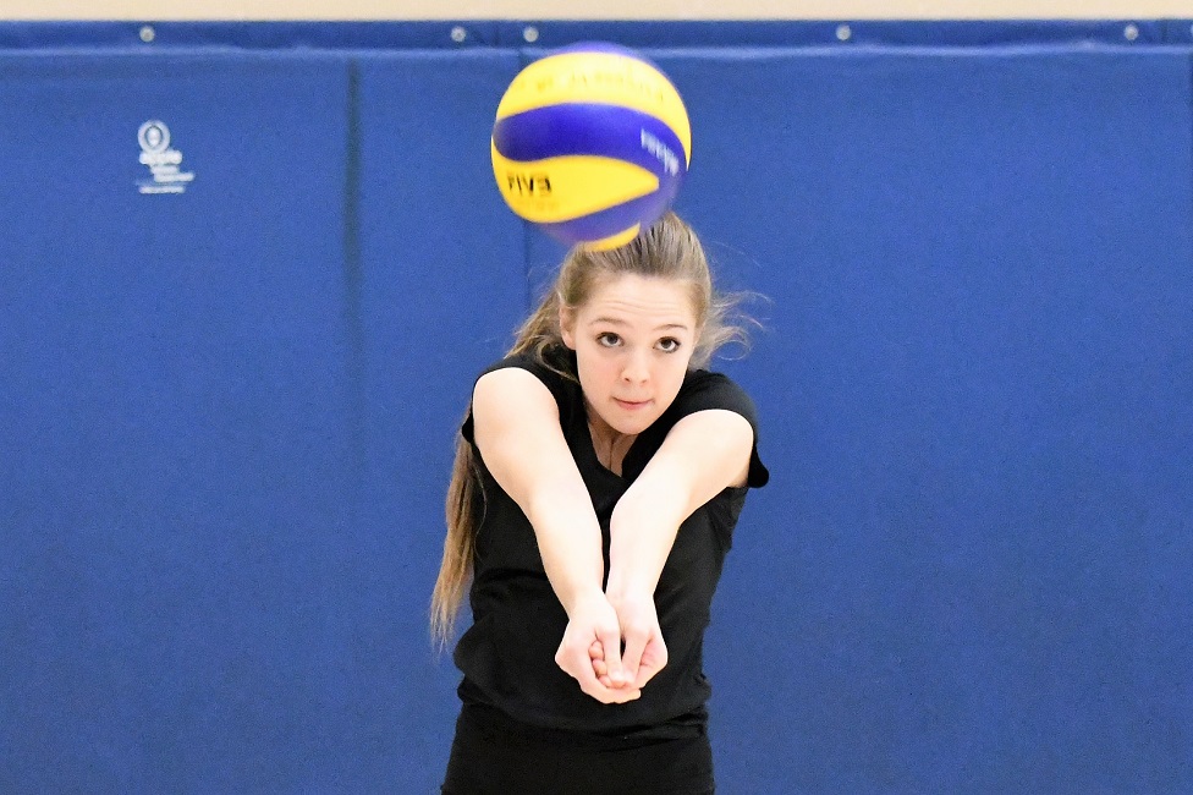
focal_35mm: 105
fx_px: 3478
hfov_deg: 19.5
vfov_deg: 13.0
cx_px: 596
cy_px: 398
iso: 14400
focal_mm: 70
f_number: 2.8
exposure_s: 1/800
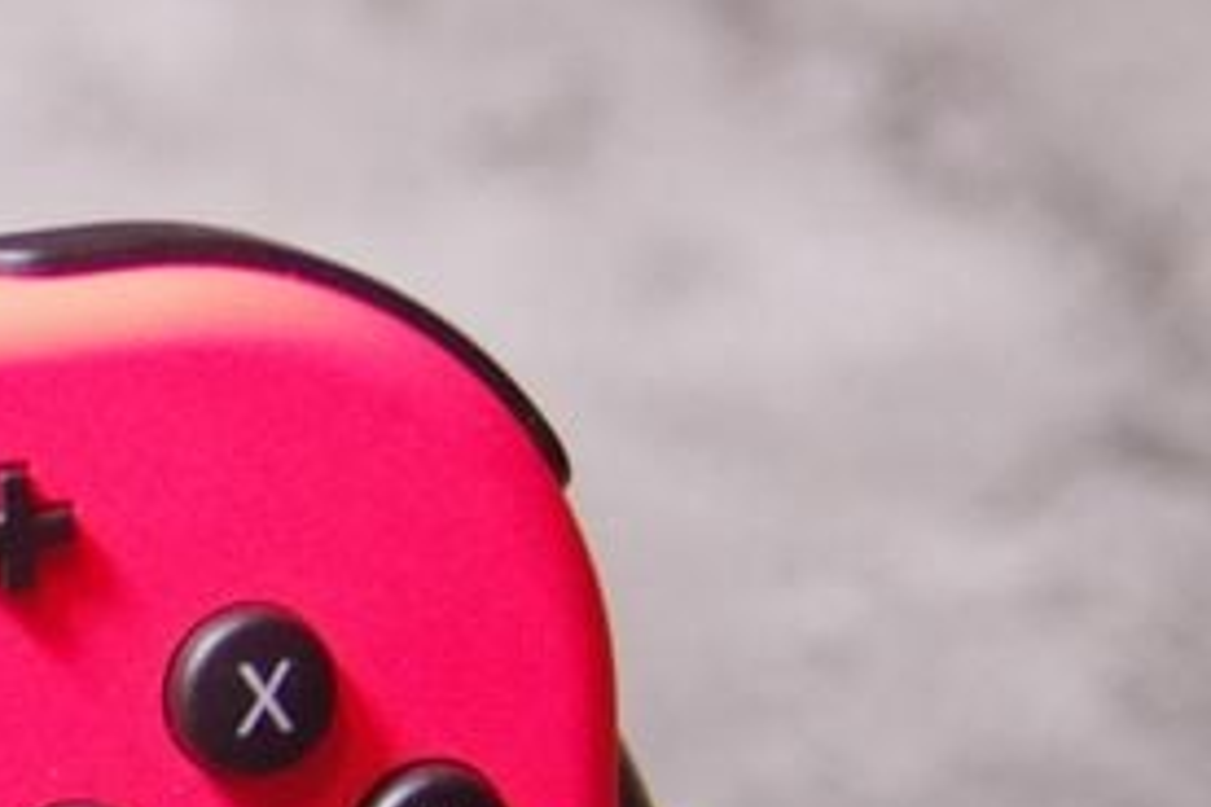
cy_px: 1384
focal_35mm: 287
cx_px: -2295
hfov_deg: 6.6
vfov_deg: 4.7
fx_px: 9650
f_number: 2.8
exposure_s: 1/100
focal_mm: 33
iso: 2000
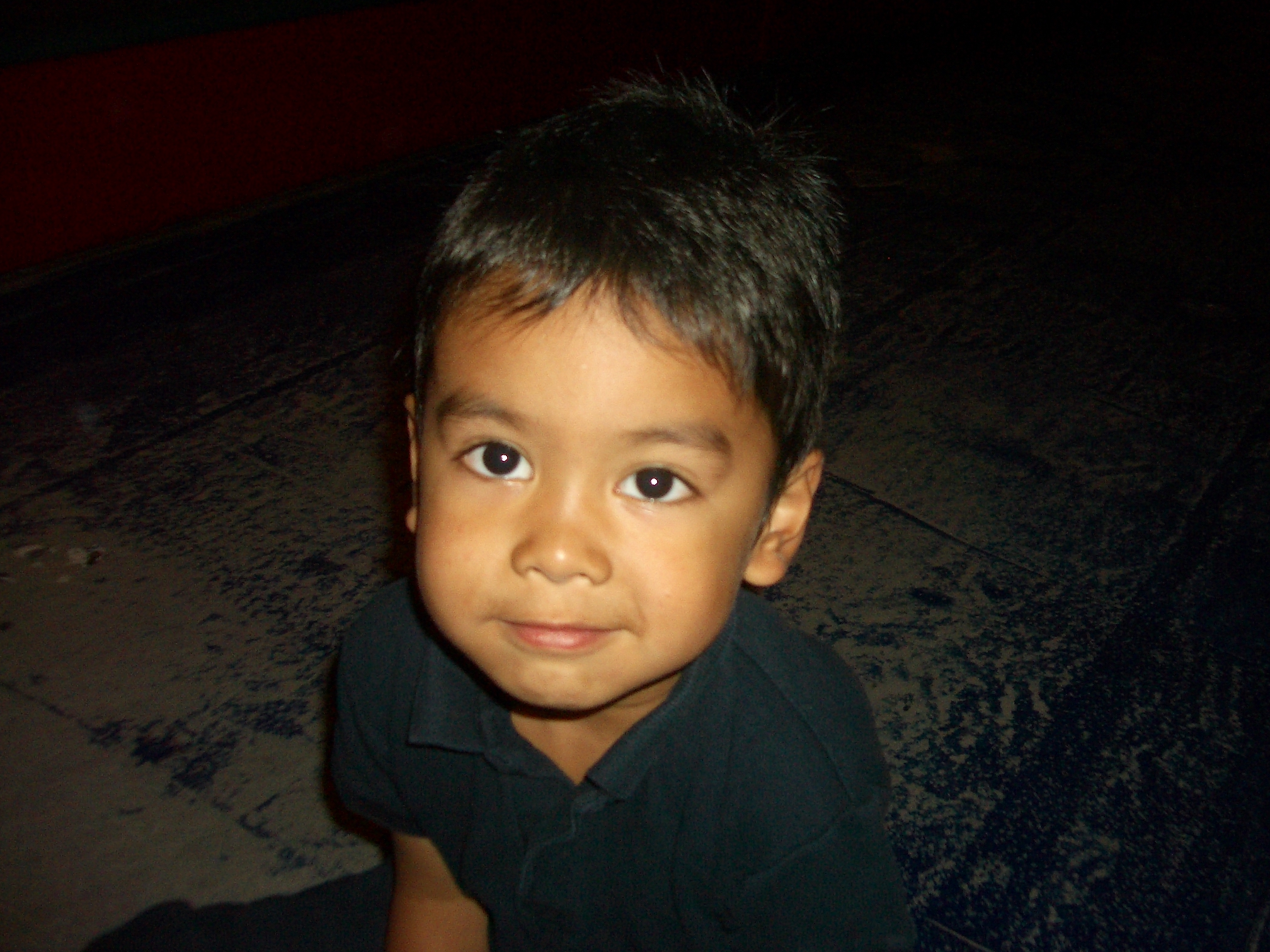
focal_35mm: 40
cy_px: 411
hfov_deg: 46.7
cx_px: 703
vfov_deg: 35.9
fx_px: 1468
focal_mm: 5.8
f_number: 2.6
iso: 100
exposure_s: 1/60
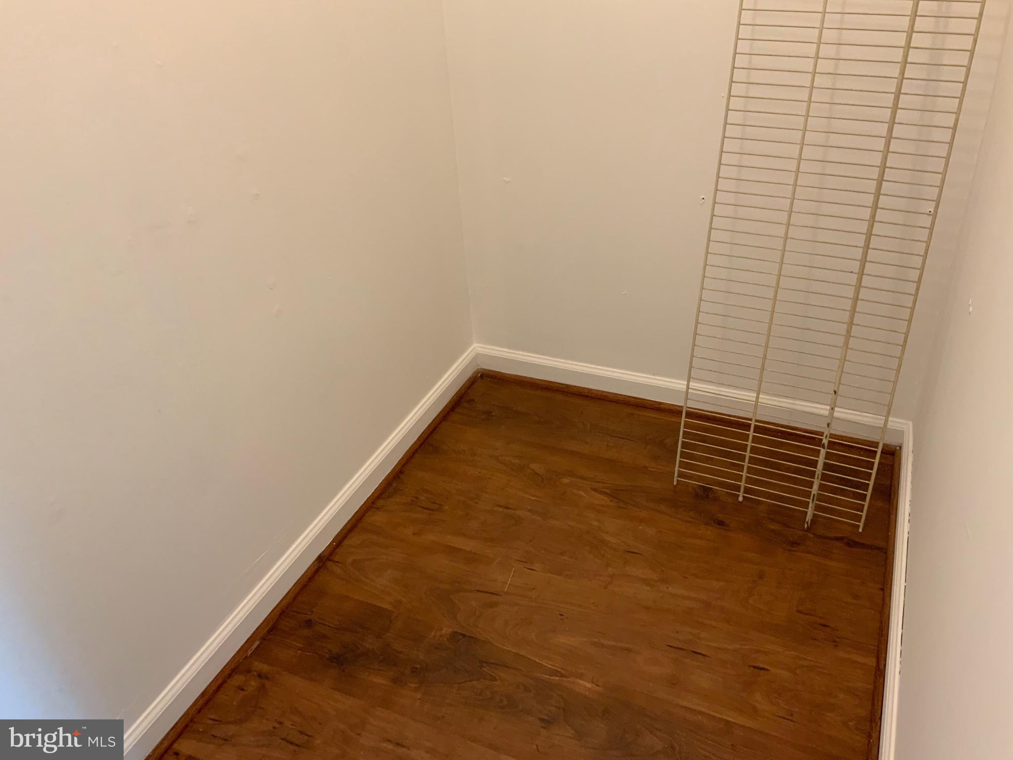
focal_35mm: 29
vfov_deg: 48.2
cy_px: 380
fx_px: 849
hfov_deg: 61.7
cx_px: 506
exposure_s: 1/60
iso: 100
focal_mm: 3
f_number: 1.8
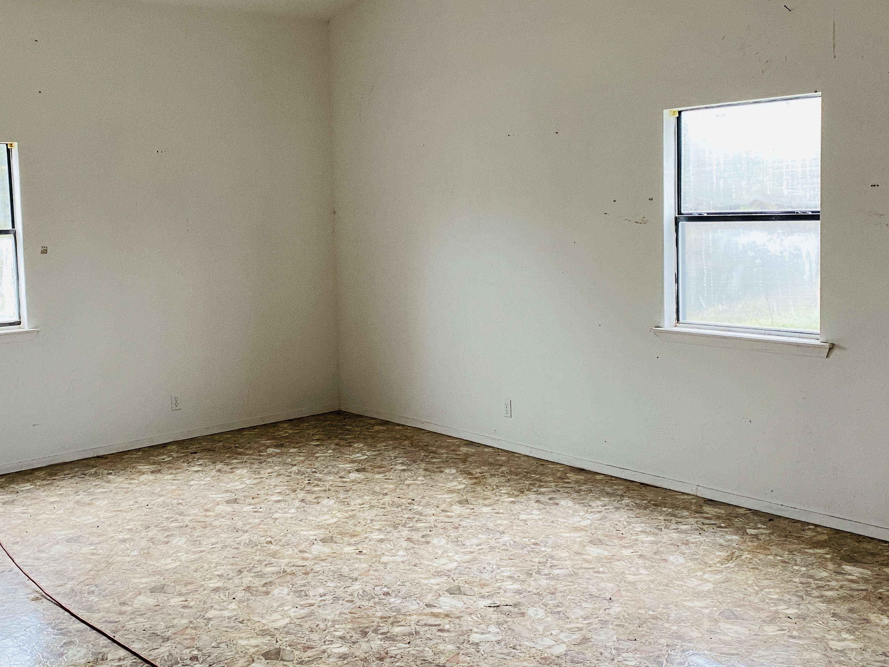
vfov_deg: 35.0
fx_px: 1053
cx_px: 383
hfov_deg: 45.7
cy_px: 273
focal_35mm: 41
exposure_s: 1/100
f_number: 1.8
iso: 125
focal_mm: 4.25
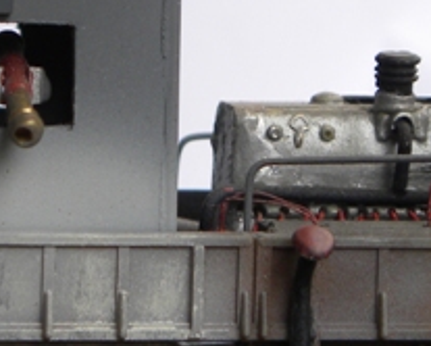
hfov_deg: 10.4
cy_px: 110
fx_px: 2375
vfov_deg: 8.3
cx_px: 187
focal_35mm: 186
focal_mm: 9.2
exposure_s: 1/74.1
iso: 64
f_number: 3.5
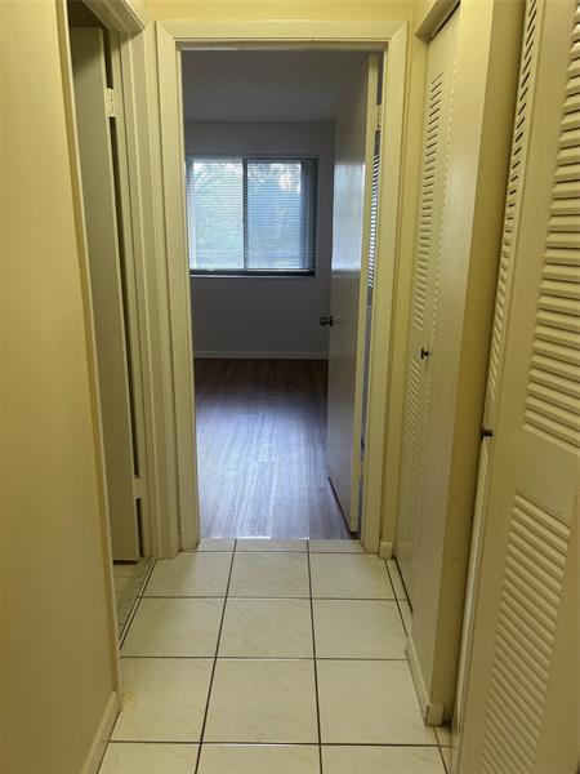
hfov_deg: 53.1
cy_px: 387
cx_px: 290
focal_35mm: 26
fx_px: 581
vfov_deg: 67.3
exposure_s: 1/120
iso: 100
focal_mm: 5.7
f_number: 1.5
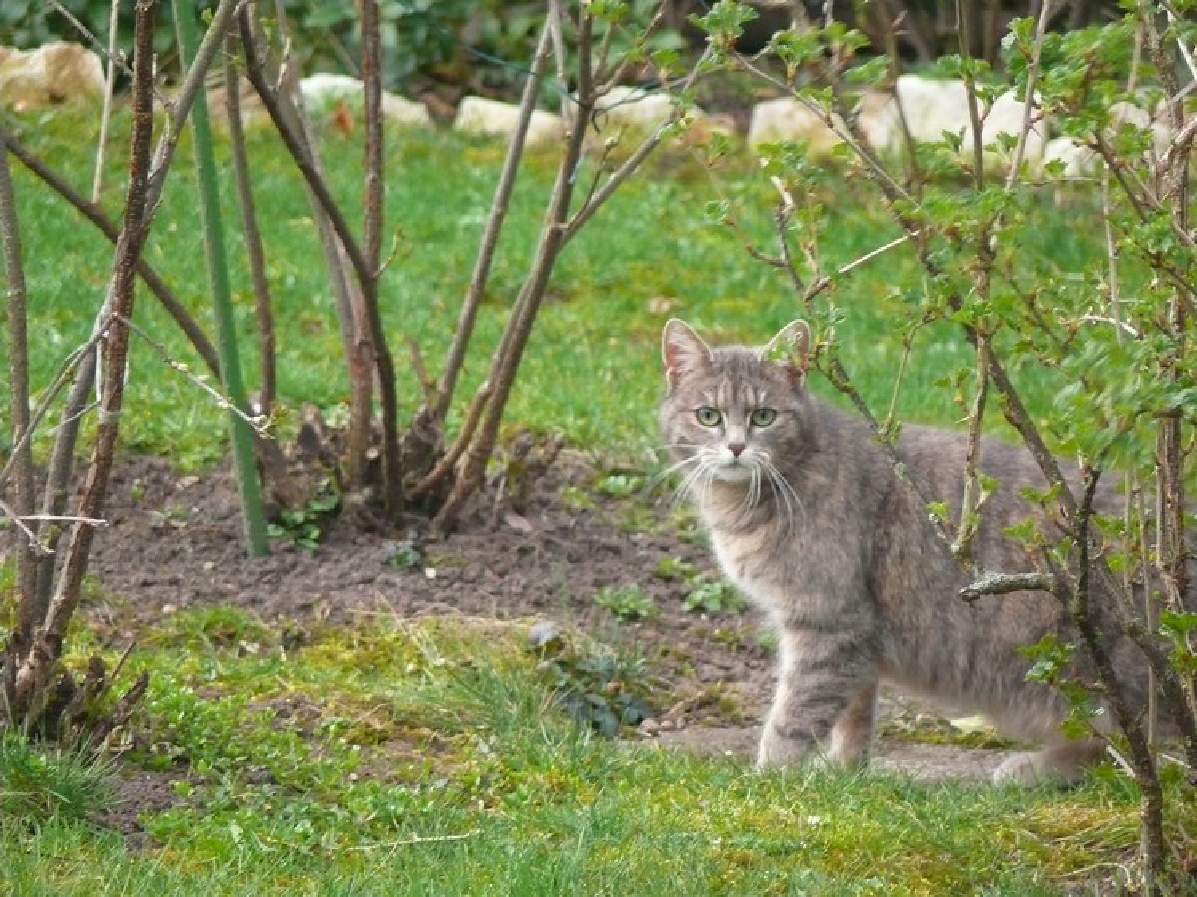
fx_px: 14519
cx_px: 598
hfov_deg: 4.7
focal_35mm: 420
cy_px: 448
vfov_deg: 3.5
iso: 400
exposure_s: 1/20
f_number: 3.7
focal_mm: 88.8
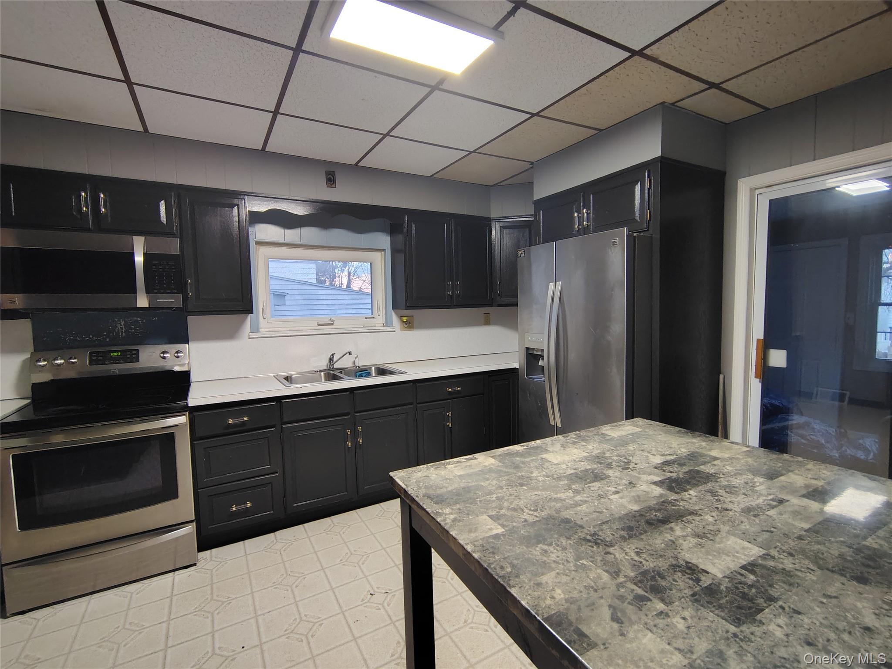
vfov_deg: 78.1
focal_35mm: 16
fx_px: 412
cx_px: 446
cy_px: 334
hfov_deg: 94.5
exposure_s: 1/24
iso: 745
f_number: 2.2
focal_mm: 2.13
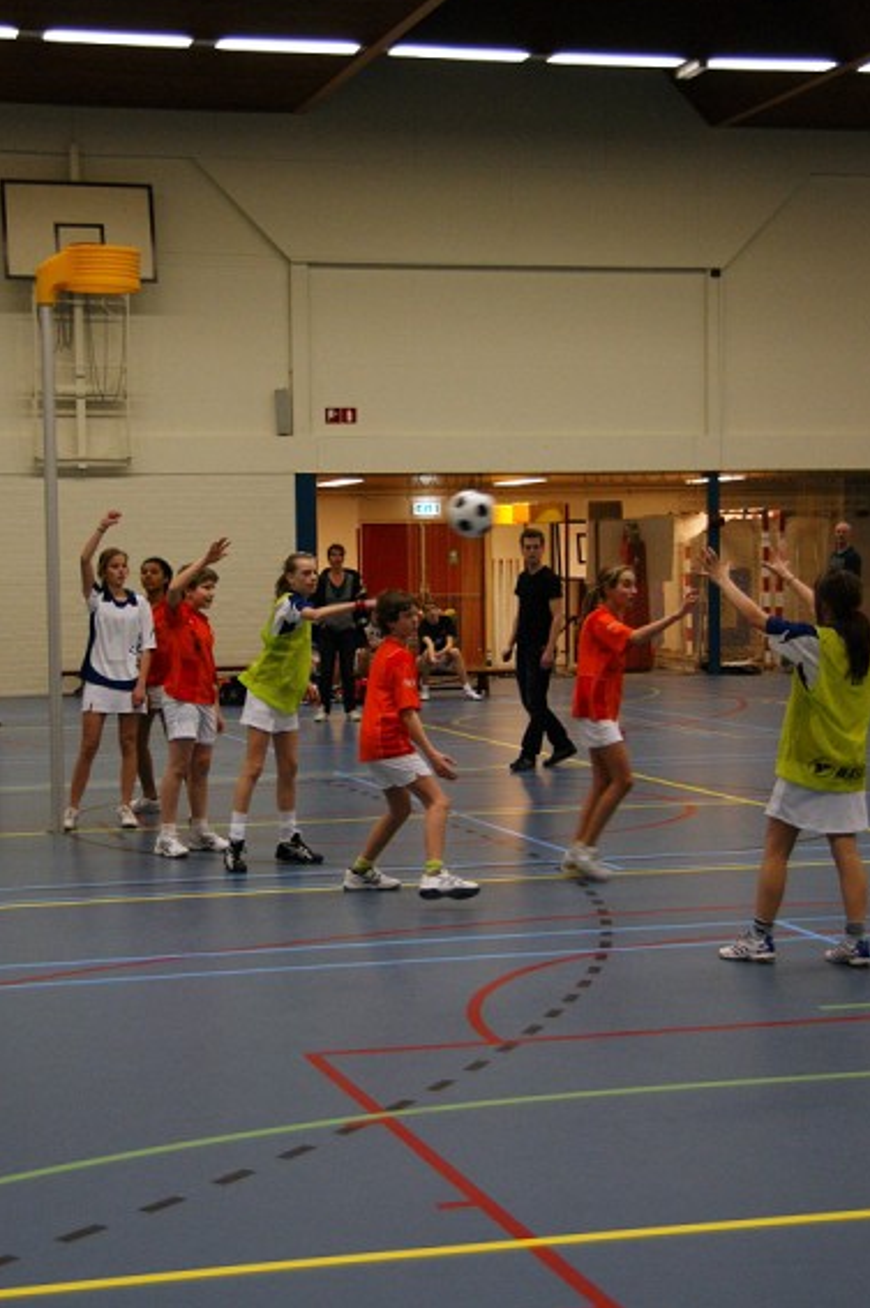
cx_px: 458
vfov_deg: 35.9
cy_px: 621
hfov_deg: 24.3
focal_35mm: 56
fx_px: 2016
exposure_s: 1/100
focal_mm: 35
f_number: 4.5
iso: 800
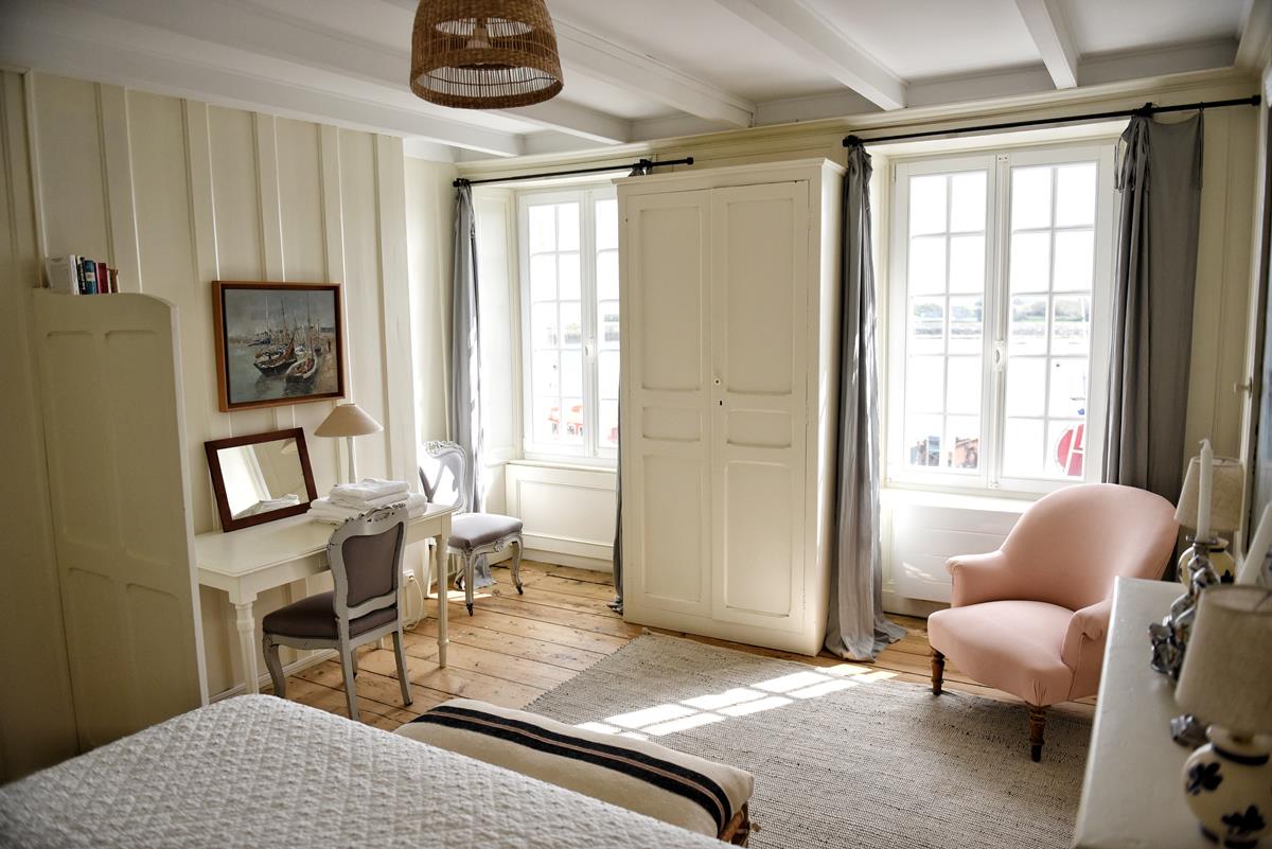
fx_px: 848
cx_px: 636
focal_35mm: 24
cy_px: 424
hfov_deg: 73.7
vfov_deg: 53.2
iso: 800
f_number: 2.8
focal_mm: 24
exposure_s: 1/3200
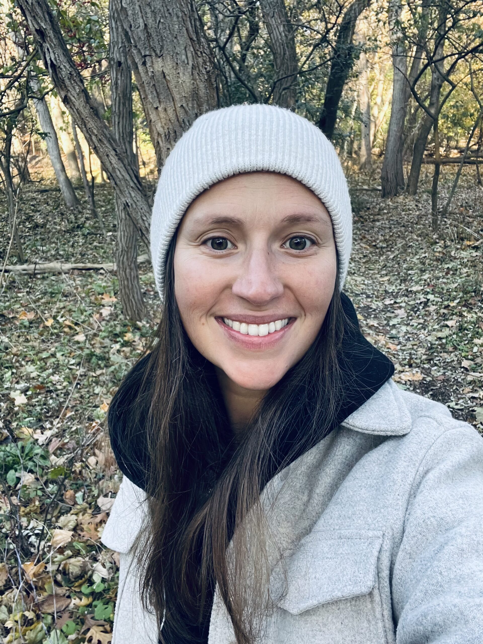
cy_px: 322
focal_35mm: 30
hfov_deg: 46.8
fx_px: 558
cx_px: 242
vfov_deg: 60.0
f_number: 2.2
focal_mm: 2.71
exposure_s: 1/91
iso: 100
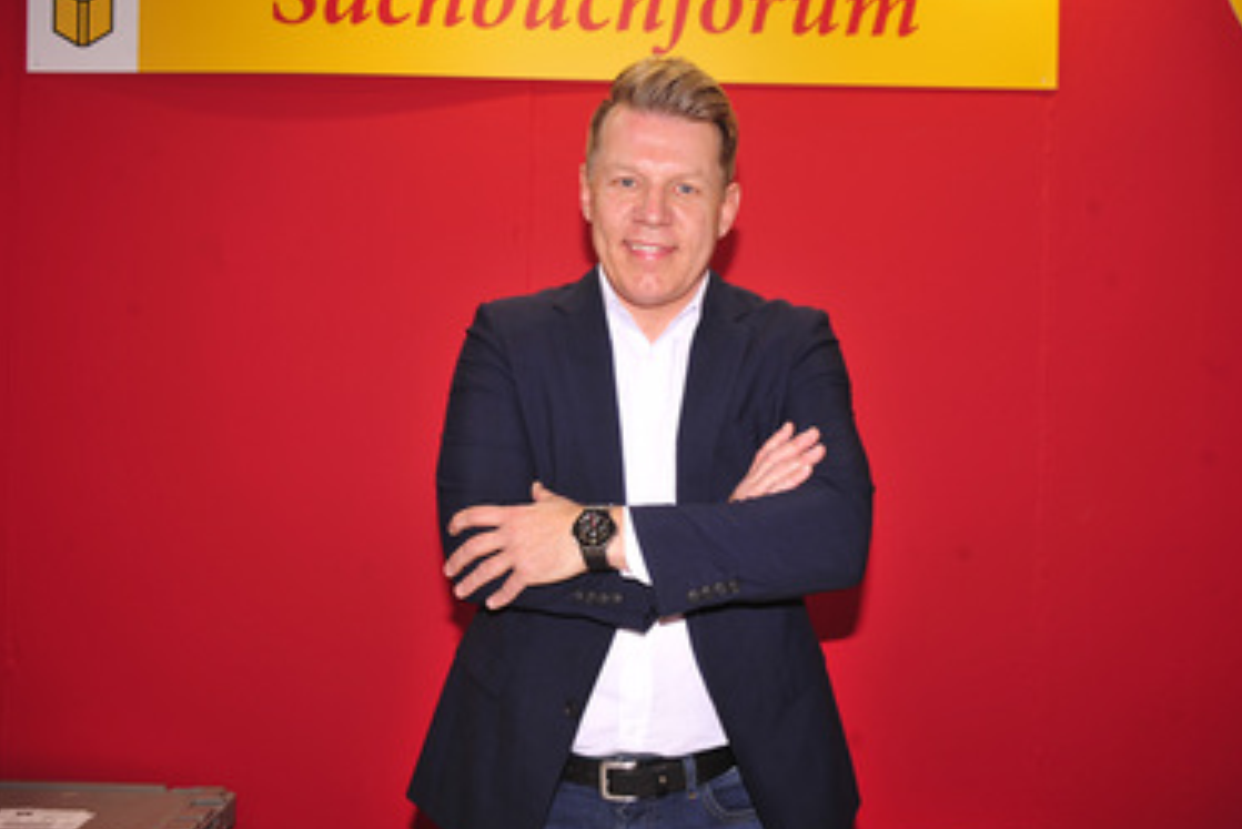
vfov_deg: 32.6
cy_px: 386
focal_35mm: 41
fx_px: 1415
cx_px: 636
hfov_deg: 47.4
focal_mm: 34
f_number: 6.3
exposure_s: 1/60
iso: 400
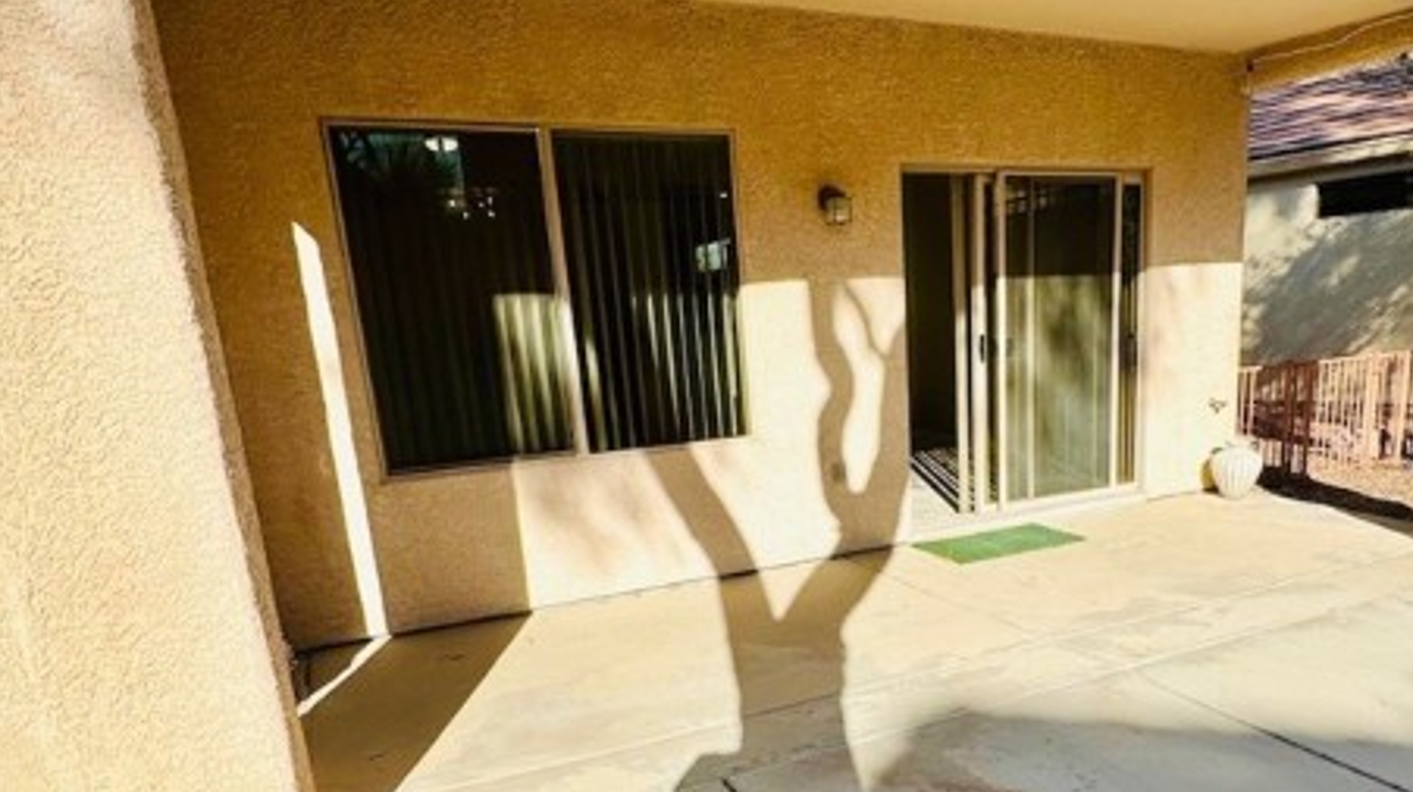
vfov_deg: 43.2
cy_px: 573
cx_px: 821
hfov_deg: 71.4
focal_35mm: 26
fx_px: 974
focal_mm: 2.22
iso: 50
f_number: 2.2
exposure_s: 1/1832
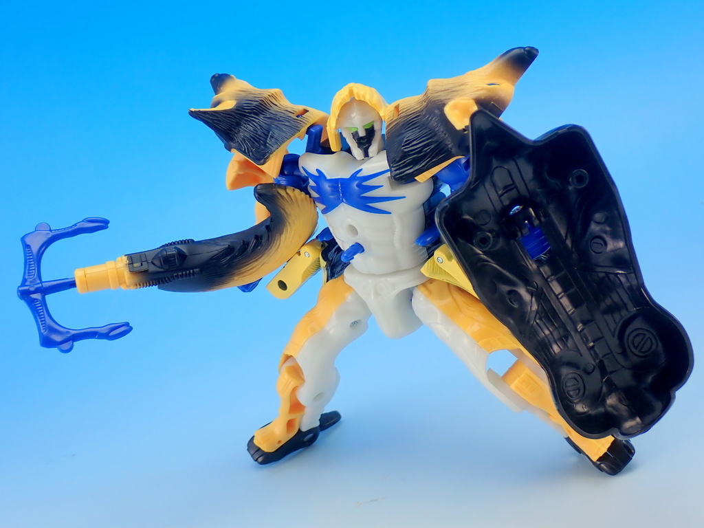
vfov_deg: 21.9
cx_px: 352
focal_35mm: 67
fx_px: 1363
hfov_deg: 29.0
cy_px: 264
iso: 100
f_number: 3.8
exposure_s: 1/15
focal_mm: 11.88
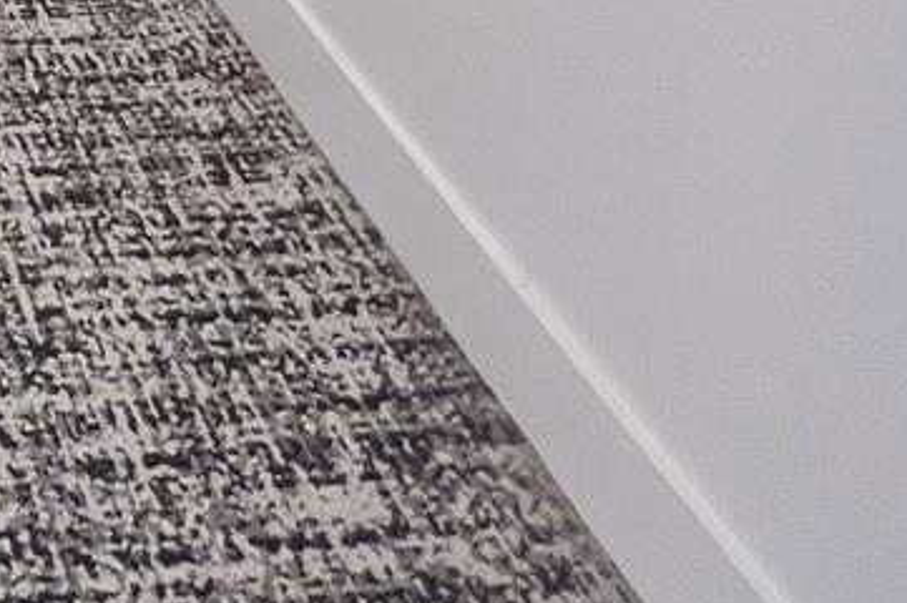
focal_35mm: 60
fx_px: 1510
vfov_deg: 15.6
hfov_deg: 27.8
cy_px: -731
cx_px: -271
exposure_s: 1/120
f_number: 1.8
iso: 125
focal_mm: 1.57
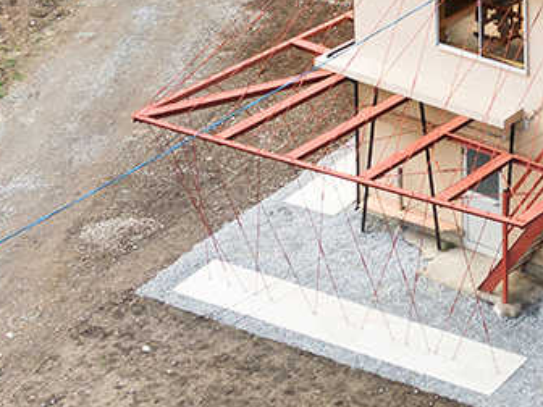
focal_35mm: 112
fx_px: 1757
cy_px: 62
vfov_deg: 13.1
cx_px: 559
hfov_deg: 17.1
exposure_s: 1/160
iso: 100
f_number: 4.2
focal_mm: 8.23
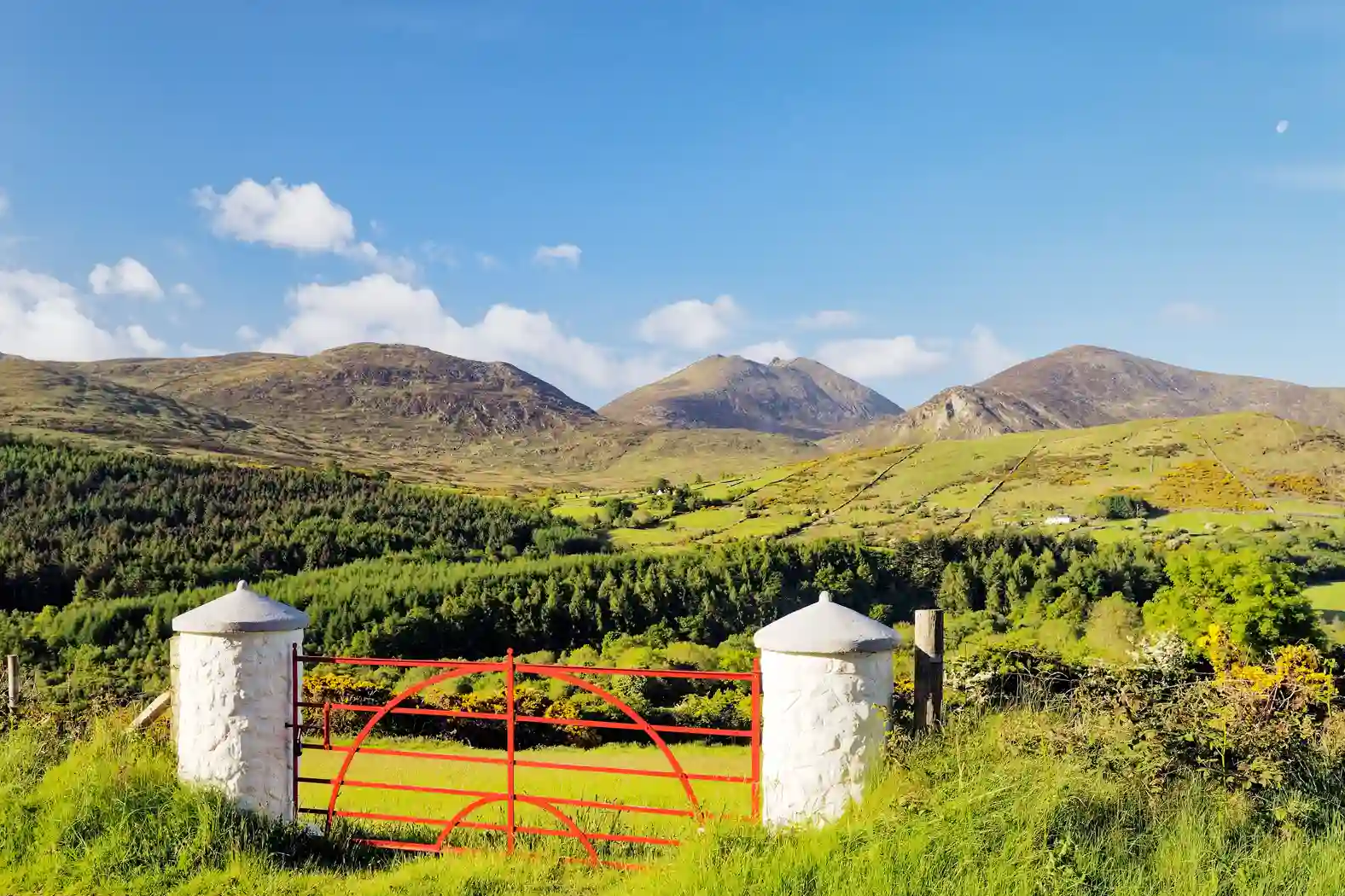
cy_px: 460
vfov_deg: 37.8
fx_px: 1307
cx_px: 692
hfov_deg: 54.4
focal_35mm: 35
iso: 200
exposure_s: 1/200
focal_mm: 34
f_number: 8
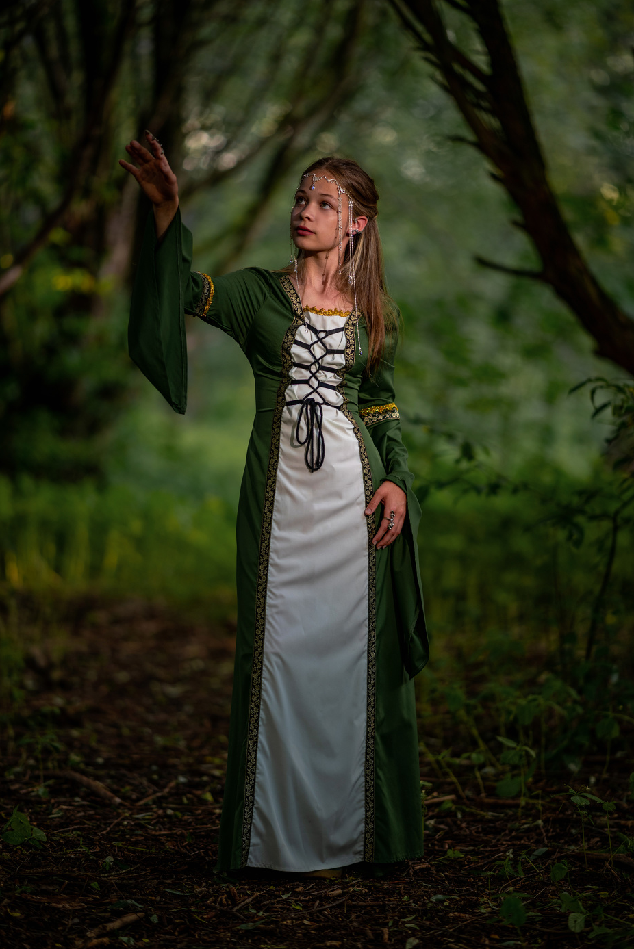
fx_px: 2797
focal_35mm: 106
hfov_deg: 12.9
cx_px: 317
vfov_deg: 19.3
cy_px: 476
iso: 100
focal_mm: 105
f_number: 1.4
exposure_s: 1/250
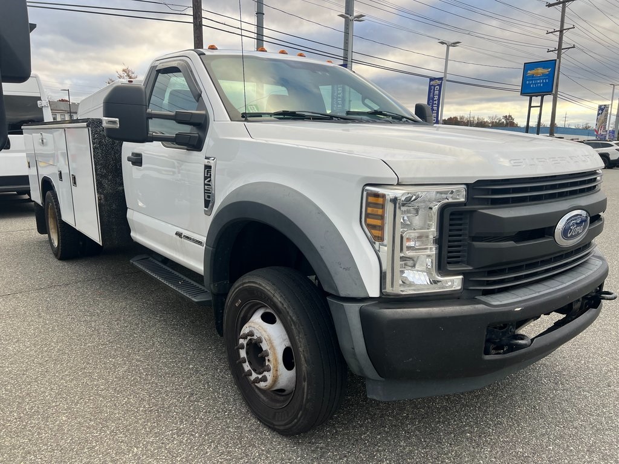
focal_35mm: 26
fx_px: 465
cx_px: 310
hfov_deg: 67.3
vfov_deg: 53.1
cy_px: 232
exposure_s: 1/450
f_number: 1.5
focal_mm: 5.7
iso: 50
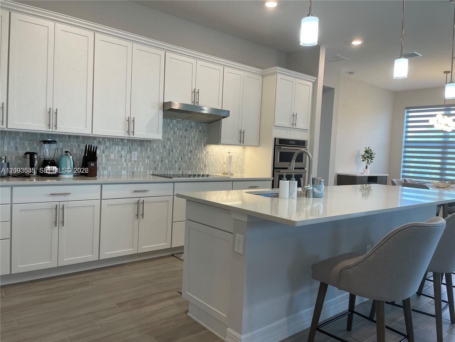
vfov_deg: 53.1
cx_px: 228
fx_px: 342
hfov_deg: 67.3
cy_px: 171
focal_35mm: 26
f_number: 1.6
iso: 80
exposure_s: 1/120
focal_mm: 4.2
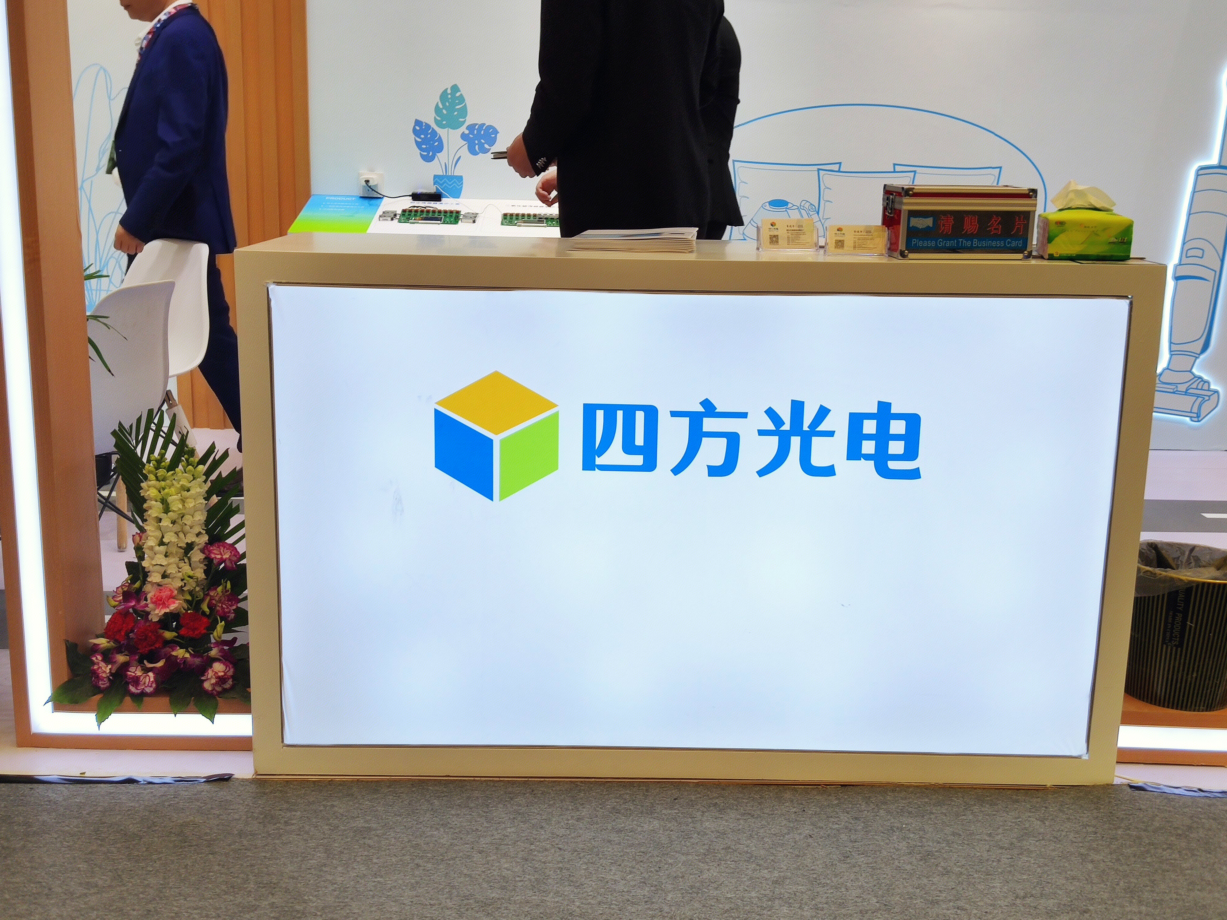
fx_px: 1382
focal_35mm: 39
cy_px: 460
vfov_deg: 36.8
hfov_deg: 47.9
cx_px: 614
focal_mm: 4.75
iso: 112
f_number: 1.75
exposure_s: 1/210
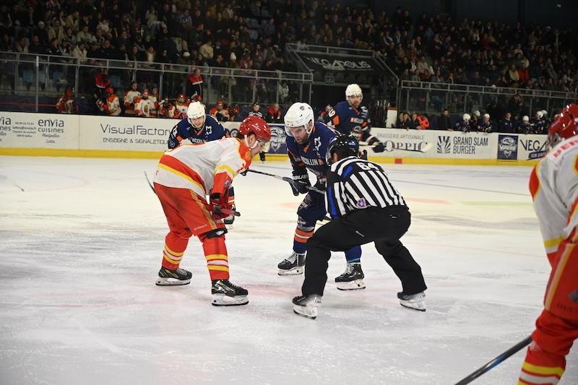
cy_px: 192
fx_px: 1124
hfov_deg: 28.8
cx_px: 289
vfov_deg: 19.4
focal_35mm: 70
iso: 100
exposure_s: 1/40
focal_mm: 70
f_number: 4
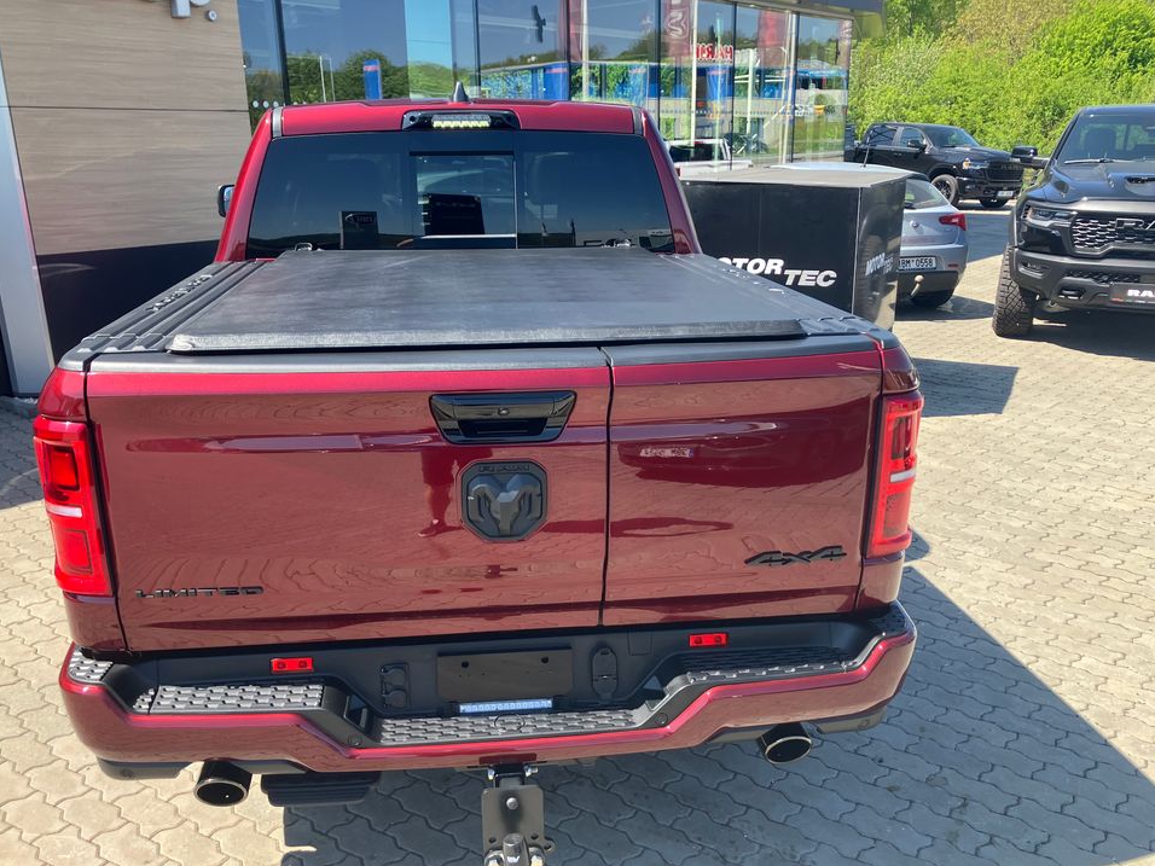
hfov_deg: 59.9
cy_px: 463
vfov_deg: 46.8
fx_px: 1001
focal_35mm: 30
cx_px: 539
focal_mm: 3.99
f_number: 1.8
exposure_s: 1/430
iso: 32
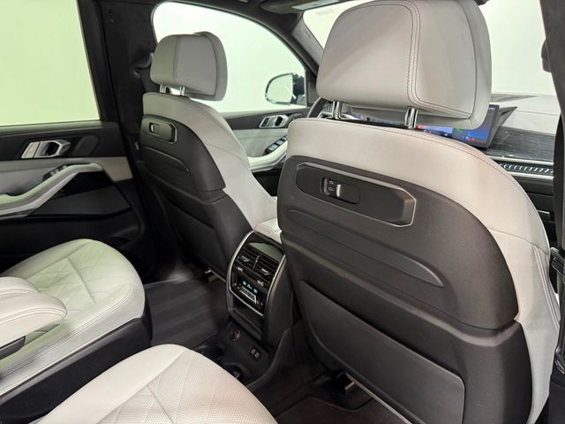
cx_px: 282
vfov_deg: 56.8
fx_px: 392
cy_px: 212
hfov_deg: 71.6
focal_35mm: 24
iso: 250
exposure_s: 1/60
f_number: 1.78
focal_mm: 6.76
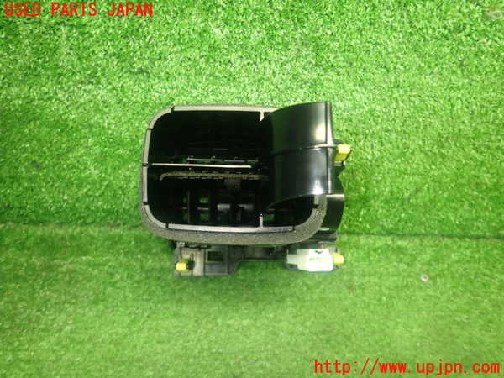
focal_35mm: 25
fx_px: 364
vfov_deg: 54.9
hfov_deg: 69.4
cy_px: 189
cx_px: 252
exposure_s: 1/30
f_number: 2
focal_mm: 4.5
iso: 250
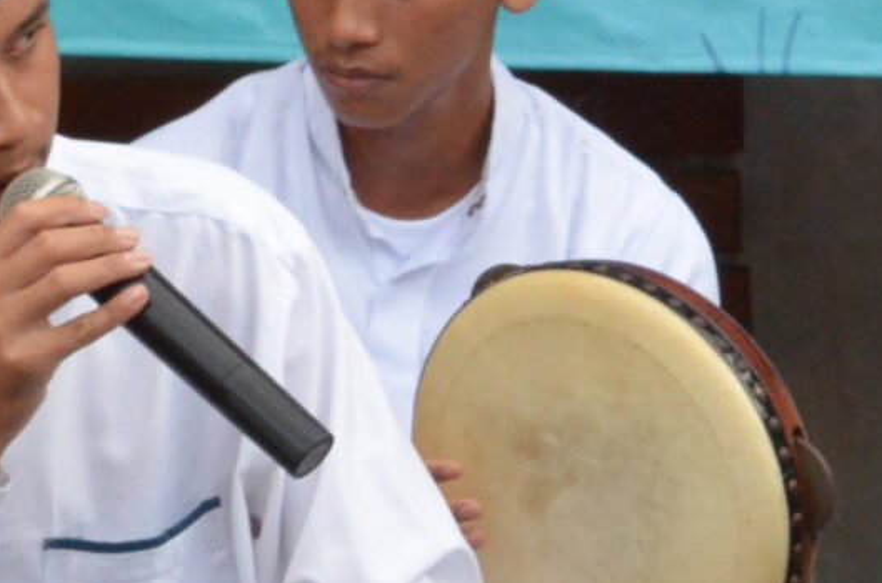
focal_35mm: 334
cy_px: 73
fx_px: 8163
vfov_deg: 4.1
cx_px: 904
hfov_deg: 6.2
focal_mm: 46
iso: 2000
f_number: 11
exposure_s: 1/250
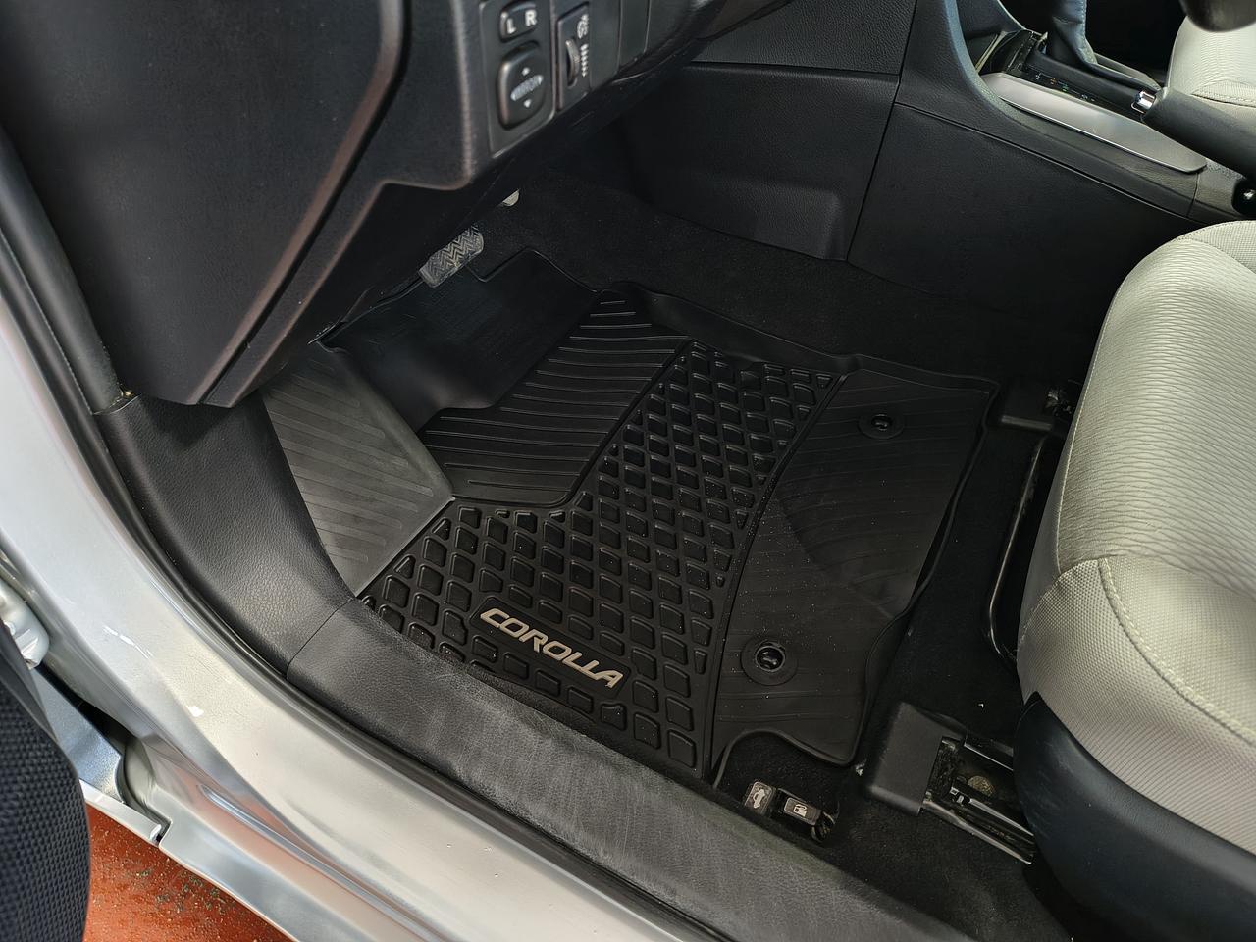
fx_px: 871
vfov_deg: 56.8
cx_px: 628
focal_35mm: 24
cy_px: 471
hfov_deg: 71.6
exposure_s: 1/40
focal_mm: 5.56
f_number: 1.8
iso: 1453
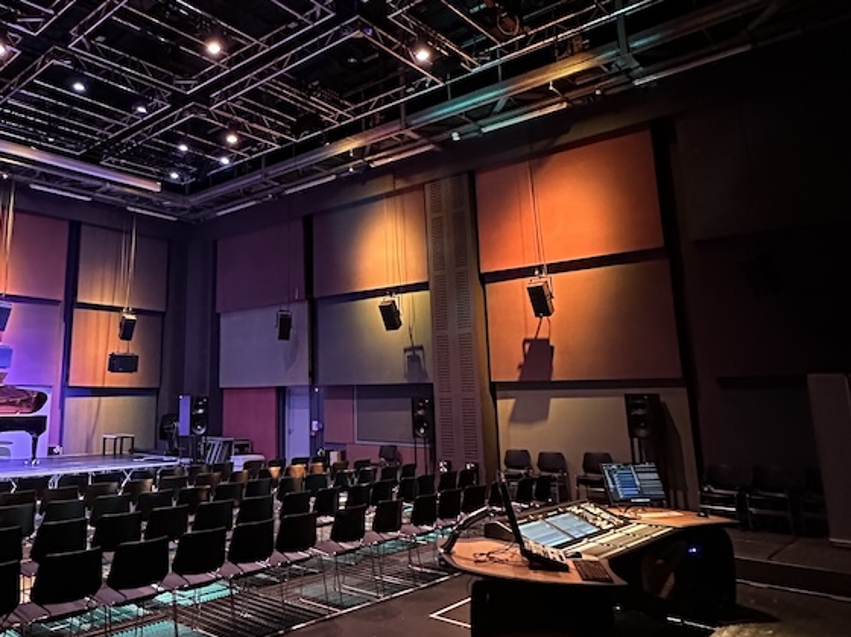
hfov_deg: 78.7
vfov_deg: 65.9
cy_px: 309
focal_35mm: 20
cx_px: 272
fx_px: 491
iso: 1600
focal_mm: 2.22
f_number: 2.2
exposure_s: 1/30
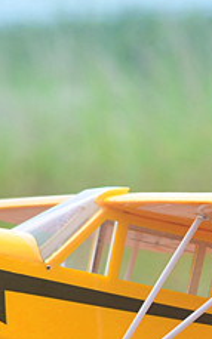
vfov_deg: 2.7
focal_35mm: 774
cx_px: 258
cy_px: 275
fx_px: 7158
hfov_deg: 1.7
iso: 100
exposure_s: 1/160
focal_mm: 145
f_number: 7.1
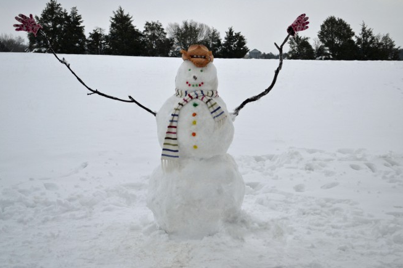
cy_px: 126
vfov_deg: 22.2
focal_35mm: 61
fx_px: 682
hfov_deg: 32.9
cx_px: 194
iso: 280
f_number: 5.6
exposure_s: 1/125
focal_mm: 38
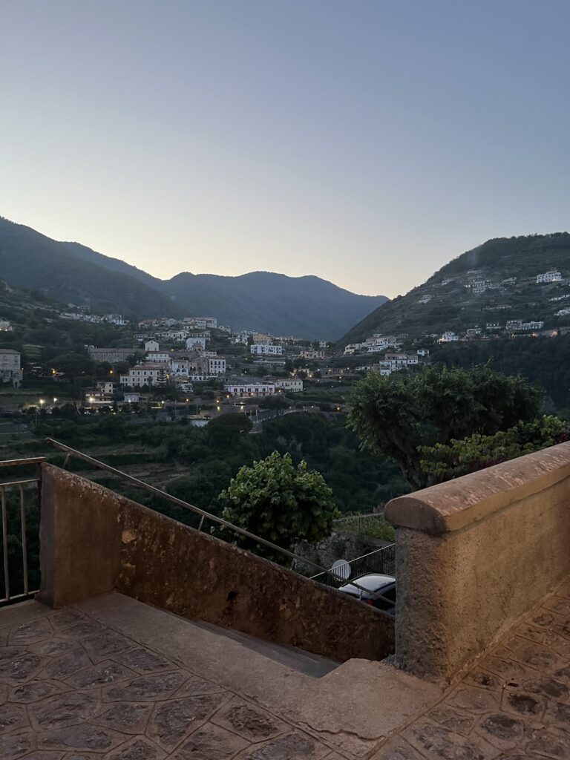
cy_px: 380
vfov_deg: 67.3
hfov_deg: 53.1
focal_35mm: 26
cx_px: 285
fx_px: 571
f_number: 1.6
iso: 80
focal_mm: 5.1
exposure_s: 1/50
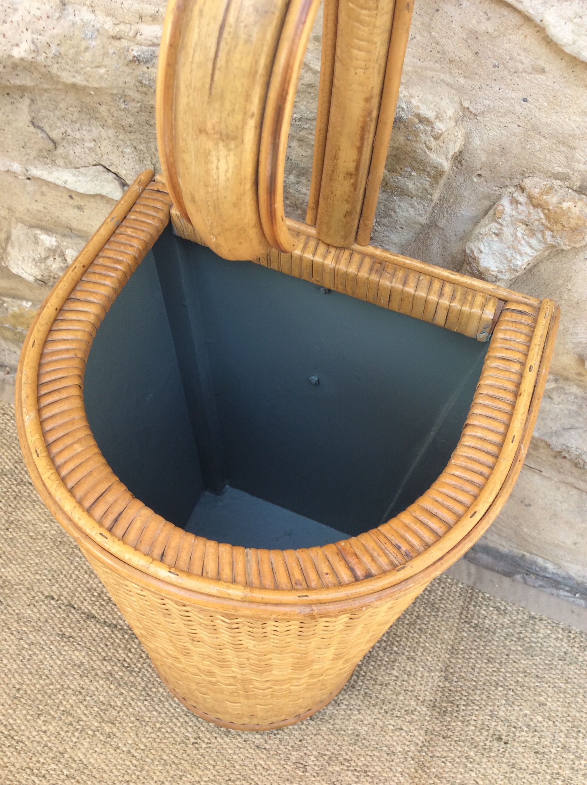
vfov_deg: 56.9
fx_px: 725
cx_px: 294
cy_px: 392
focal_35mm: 32
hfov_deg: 44.1
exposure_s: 1/131
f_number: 2.4
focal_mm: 3.3
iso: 32
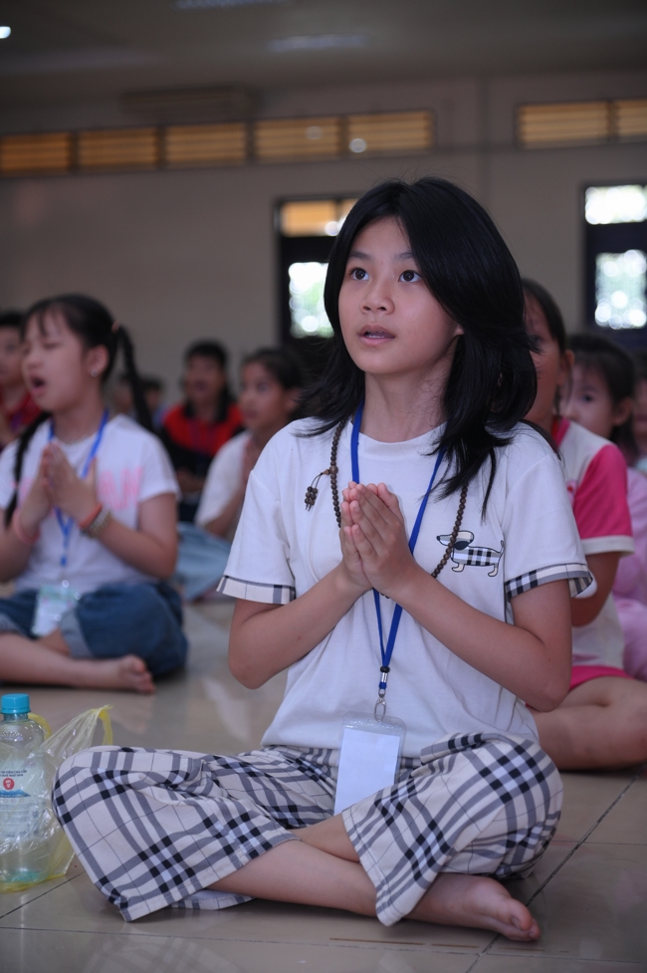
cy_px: 486
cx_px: 324
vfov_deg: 26.0
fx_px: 2106
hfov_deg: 17.5
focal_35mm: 78
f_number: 4
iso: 800
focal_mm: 78
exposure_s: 1/160
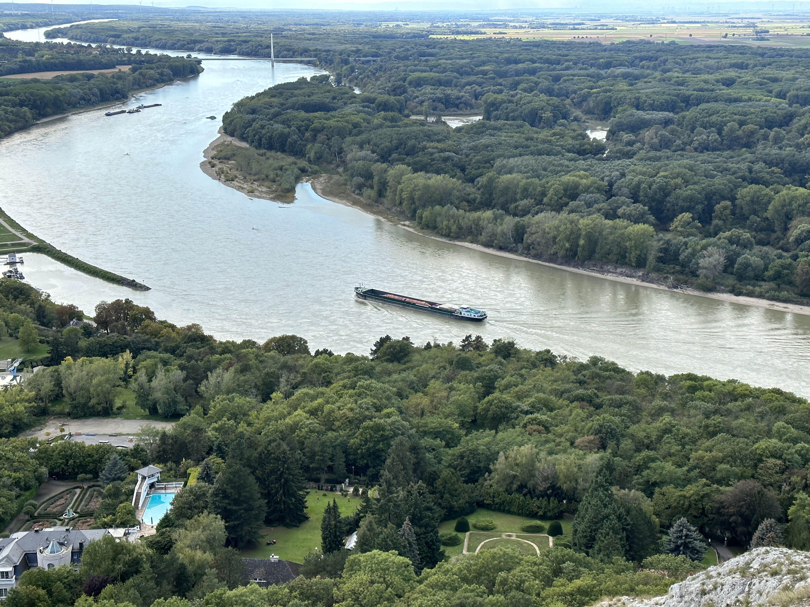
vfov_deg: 30.3
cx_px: 405
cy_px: 304
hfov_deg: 39.7
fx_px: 1123
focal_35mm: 48
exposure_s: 1/1721
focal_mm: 6.86
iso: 64
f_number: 1.78
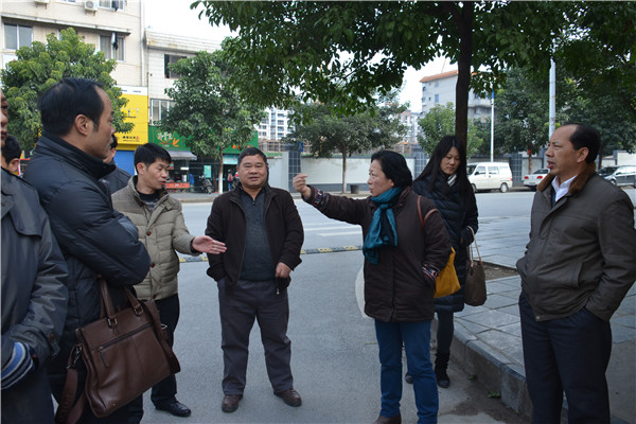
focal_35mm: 32
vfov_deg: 41.7
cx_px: 318
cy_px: 212
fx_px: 556
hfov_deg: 59.5
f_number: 5.6
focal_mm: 21
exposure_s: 1/125
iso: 200
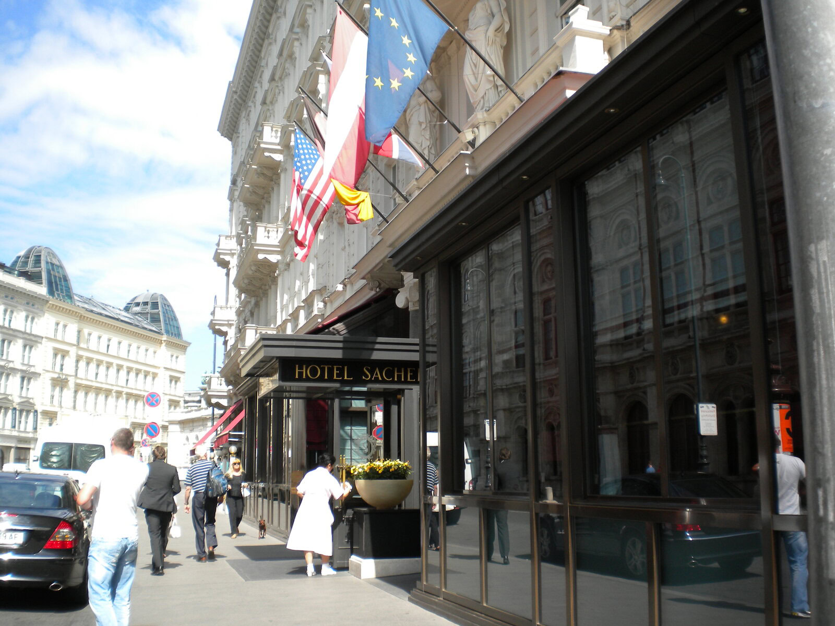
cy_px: 313
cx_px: 418
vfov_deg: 40.7
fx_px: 844
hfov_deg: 52.6
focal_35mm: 35
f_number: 4.6
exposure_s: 1/276
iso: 80
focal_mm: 6.3
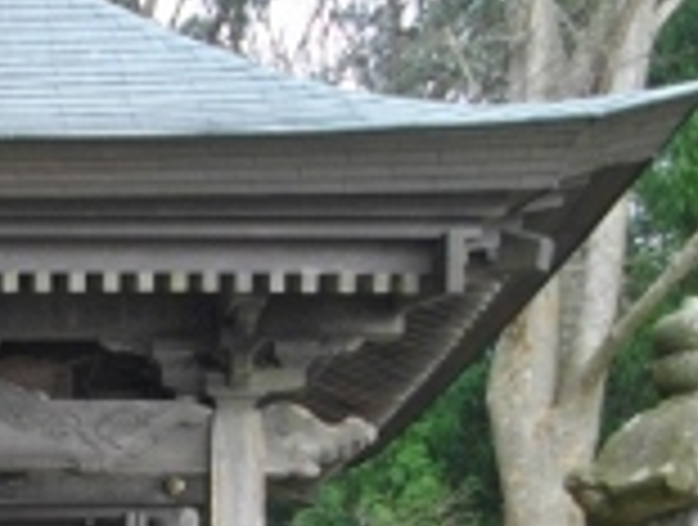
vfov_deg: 14.0
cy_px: 623
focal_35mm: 103
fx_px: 2082
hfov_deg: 18.5
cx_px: -18
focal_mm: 5.7
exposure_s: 1/100
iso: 169
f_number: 2.9
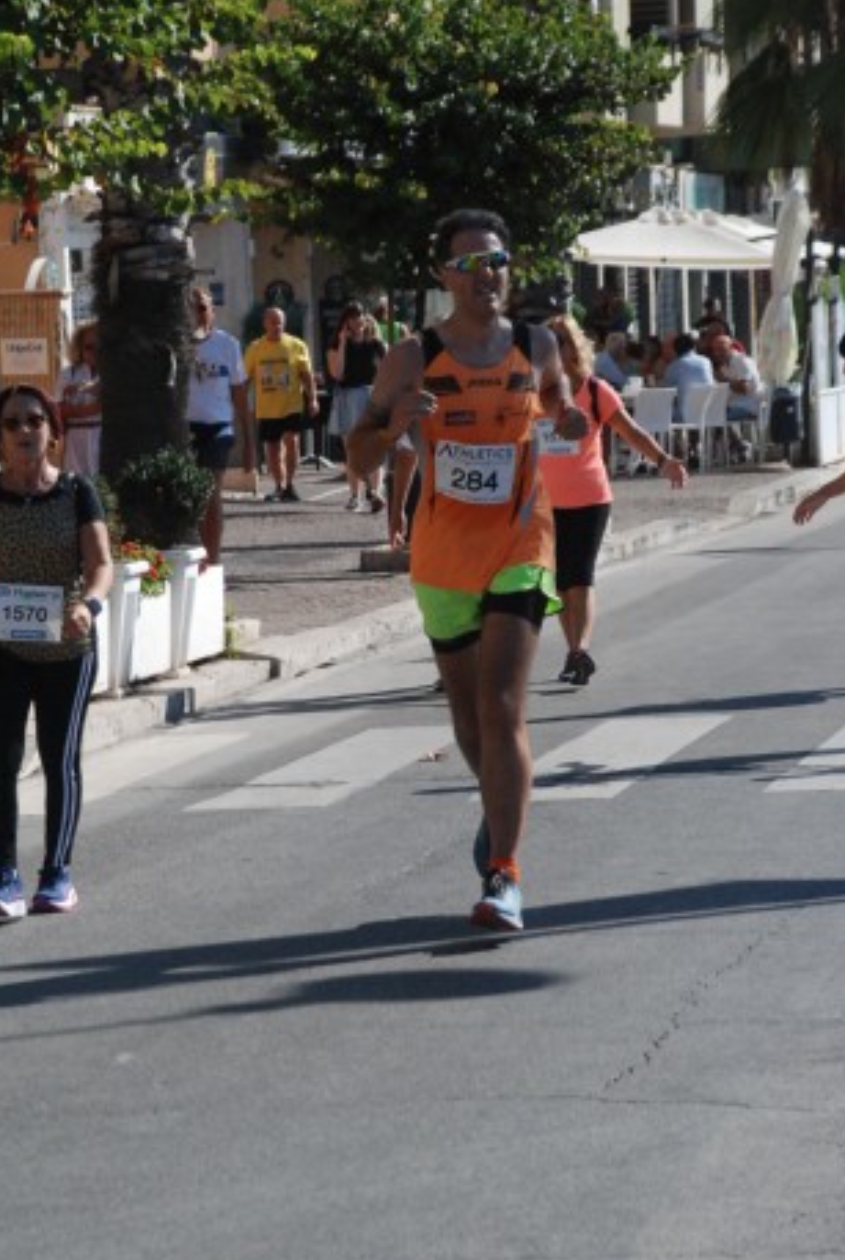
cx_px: 310
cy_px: 715
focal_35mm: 177
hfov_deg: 7.8
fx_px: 6208
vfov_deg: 11.6
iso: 1000
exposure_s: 1/2000
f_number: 8
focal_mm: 90
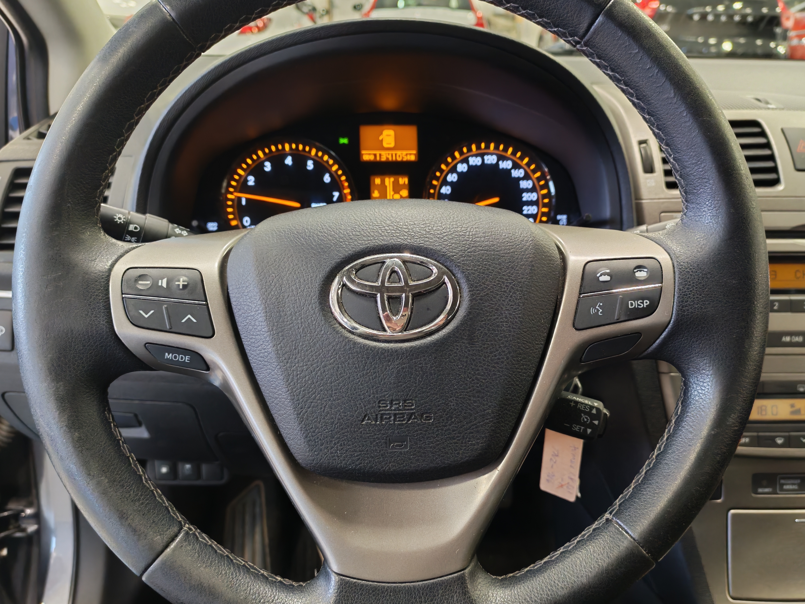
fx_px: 698
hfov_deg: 60.0
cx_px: 402
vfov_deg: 46.8
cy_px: 302
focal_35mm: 30
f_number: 1.9
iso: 1000
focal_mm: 6.12
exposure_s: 1/50
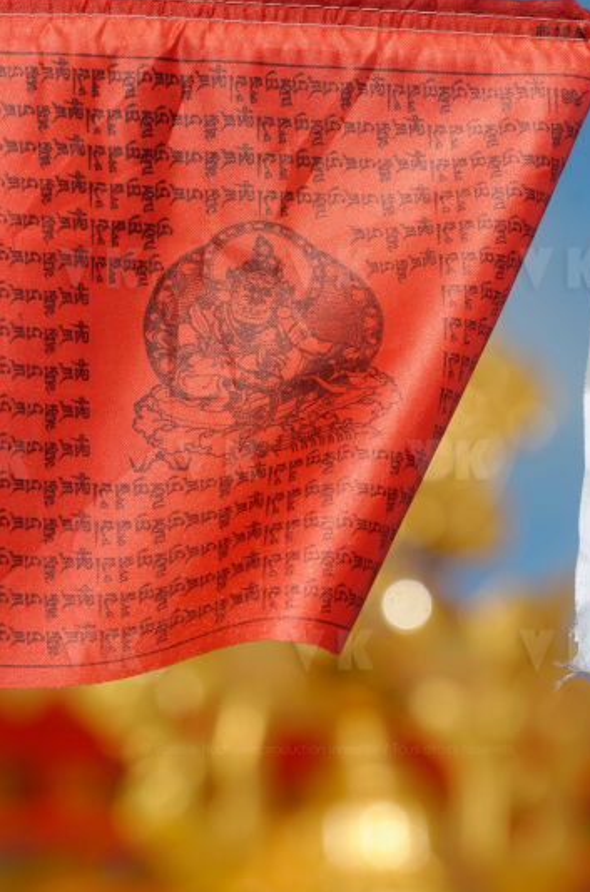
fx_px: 8124
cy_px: 498
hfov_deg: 4.2
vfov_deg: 6.3
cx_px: 330
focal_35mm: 329
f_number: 8
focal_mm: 195
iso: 125
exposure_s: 1/500
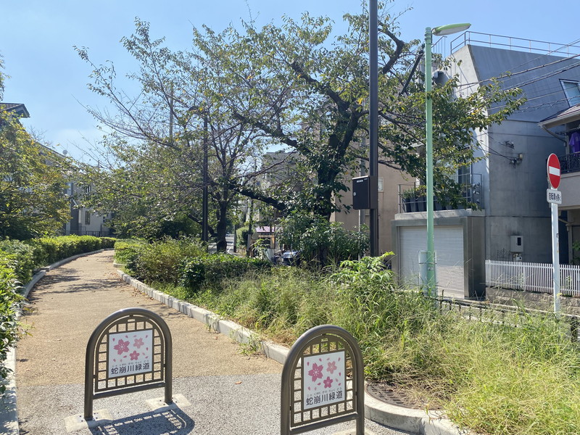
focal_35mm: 26
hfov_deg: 67.3
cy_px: 218
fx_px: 436
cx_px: 290
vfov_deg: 53.1
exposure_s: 1/3205
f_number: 1.8
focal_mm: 4.25
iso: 32
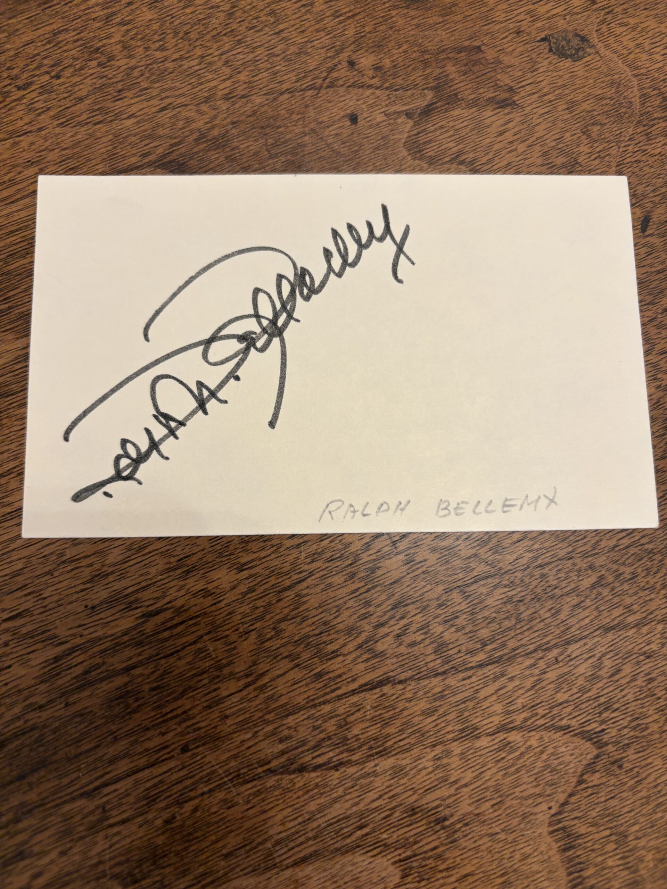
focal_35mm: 26
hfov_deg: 53.1
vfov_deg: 67.3
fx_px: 668
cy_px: 444
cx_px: 334
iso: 80
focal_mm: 5.96
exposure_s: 1/60
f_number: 1.6
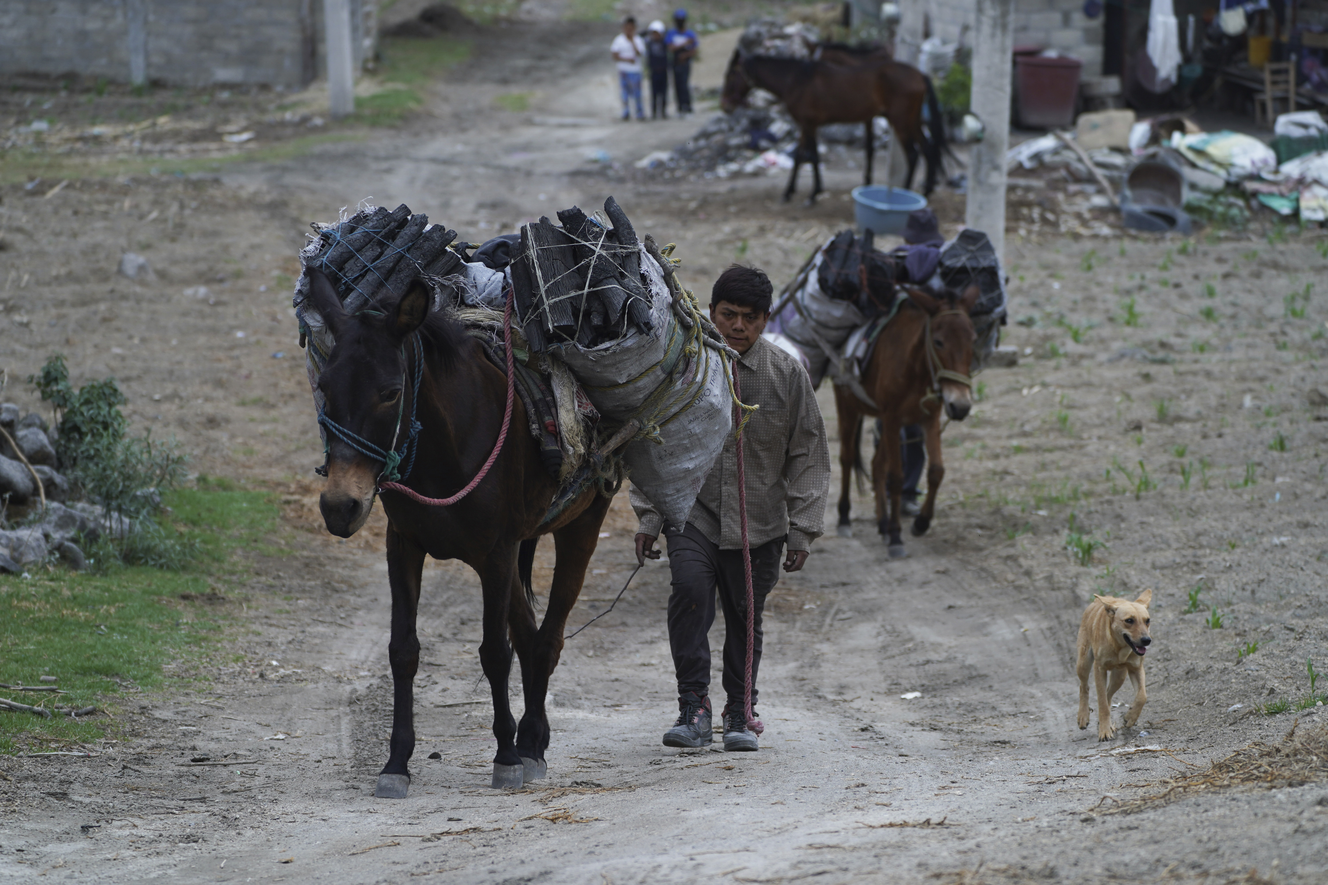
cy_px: 442
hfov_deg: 12.5
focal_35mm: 164
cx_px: 664
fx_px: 6049
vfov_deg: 8.4
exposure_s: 1/800
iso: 200
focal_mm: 164
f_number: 5.6
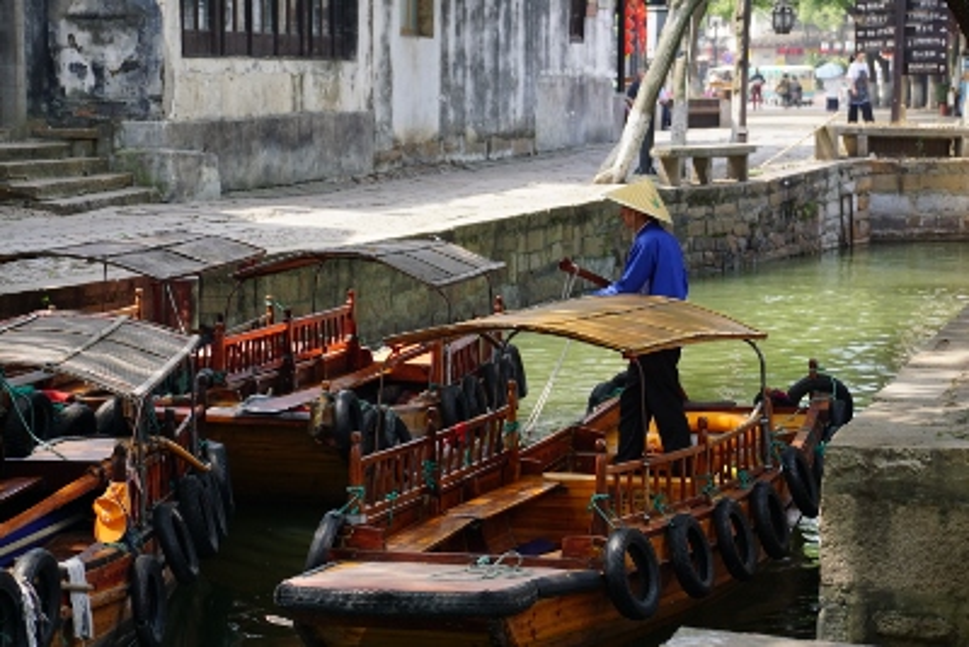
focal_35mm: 112
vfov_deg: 12.2
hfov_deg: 18.2
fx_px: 3029
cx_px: 484
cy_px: 324
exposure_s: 1/125
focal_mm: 75
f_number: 5.6
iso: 160
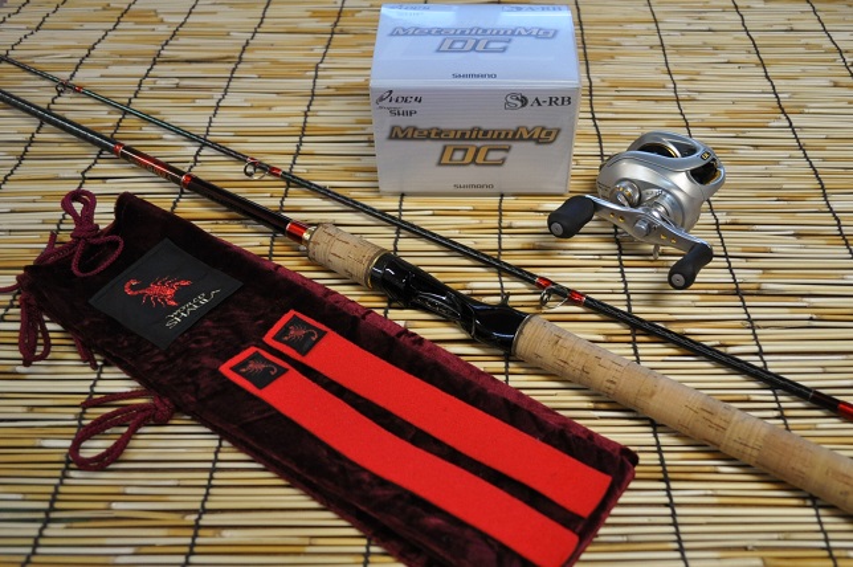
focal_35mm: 30
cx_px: 426
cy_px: 284
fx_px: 710
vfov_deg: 43.5
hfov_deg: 62.0
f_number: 4
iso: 800
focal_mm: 20
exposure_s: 1/60
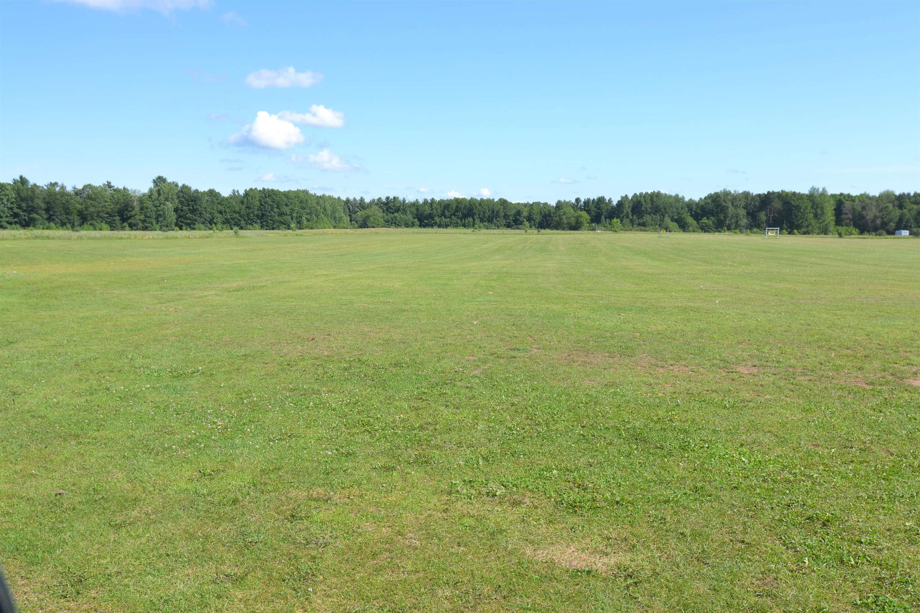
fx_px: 843
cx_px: 460
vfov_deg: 40.0
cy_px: 306
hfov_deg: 57.2
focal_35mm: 33
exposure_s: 1/250
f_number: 8
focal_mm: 22
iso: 100
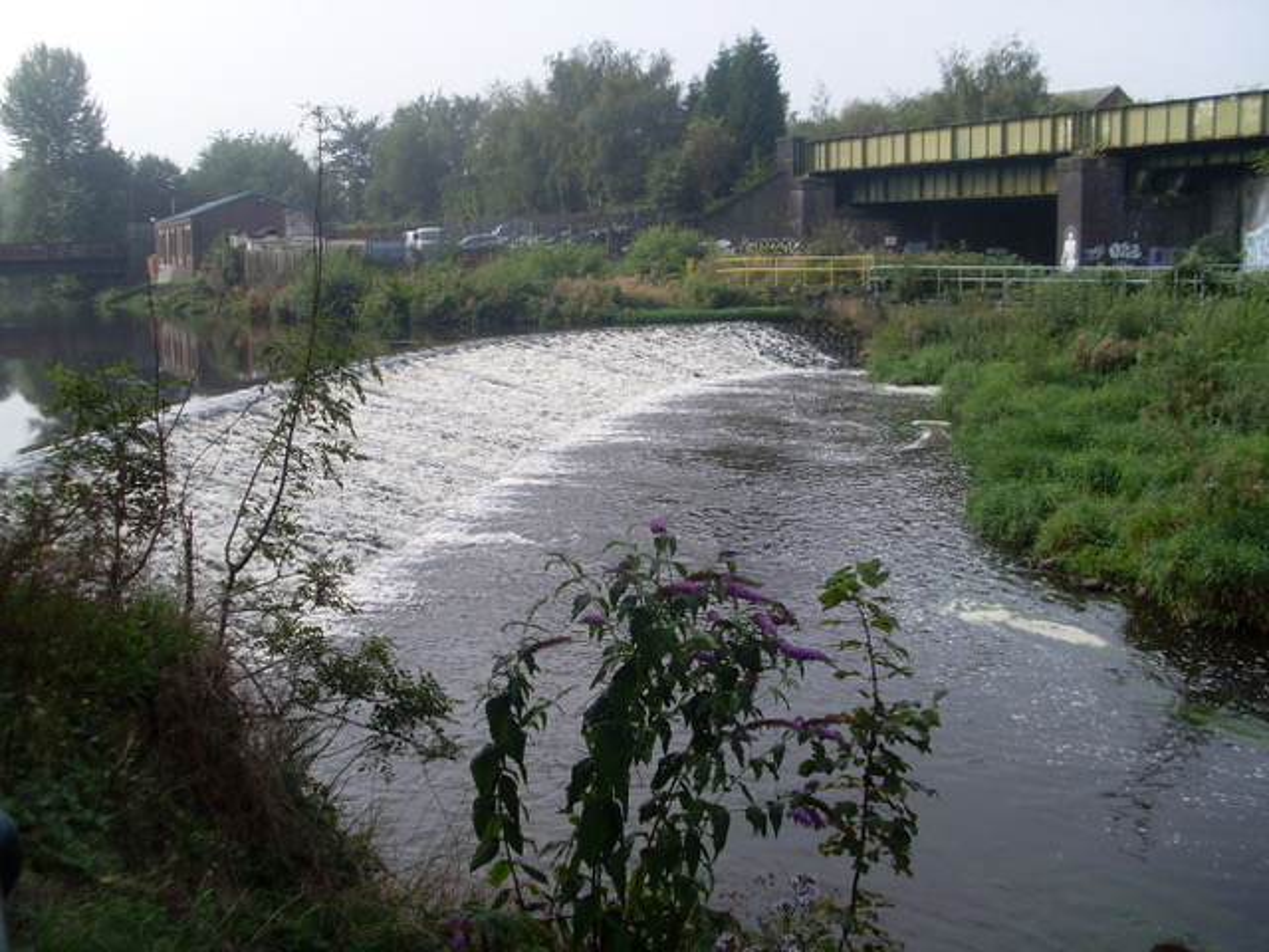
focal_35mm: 38
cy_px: 476
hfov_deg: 49.0
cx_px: 634
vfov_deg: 37.7
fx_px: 1393
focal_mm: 6.3
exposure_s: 1/250
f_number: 7.7
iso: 80
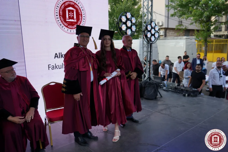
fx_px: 177
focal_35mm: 28
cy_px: 76
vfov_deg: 46.4
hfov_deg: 65.5
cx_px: 114
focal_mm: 28
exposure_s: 1/125
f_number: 4.5
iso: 100
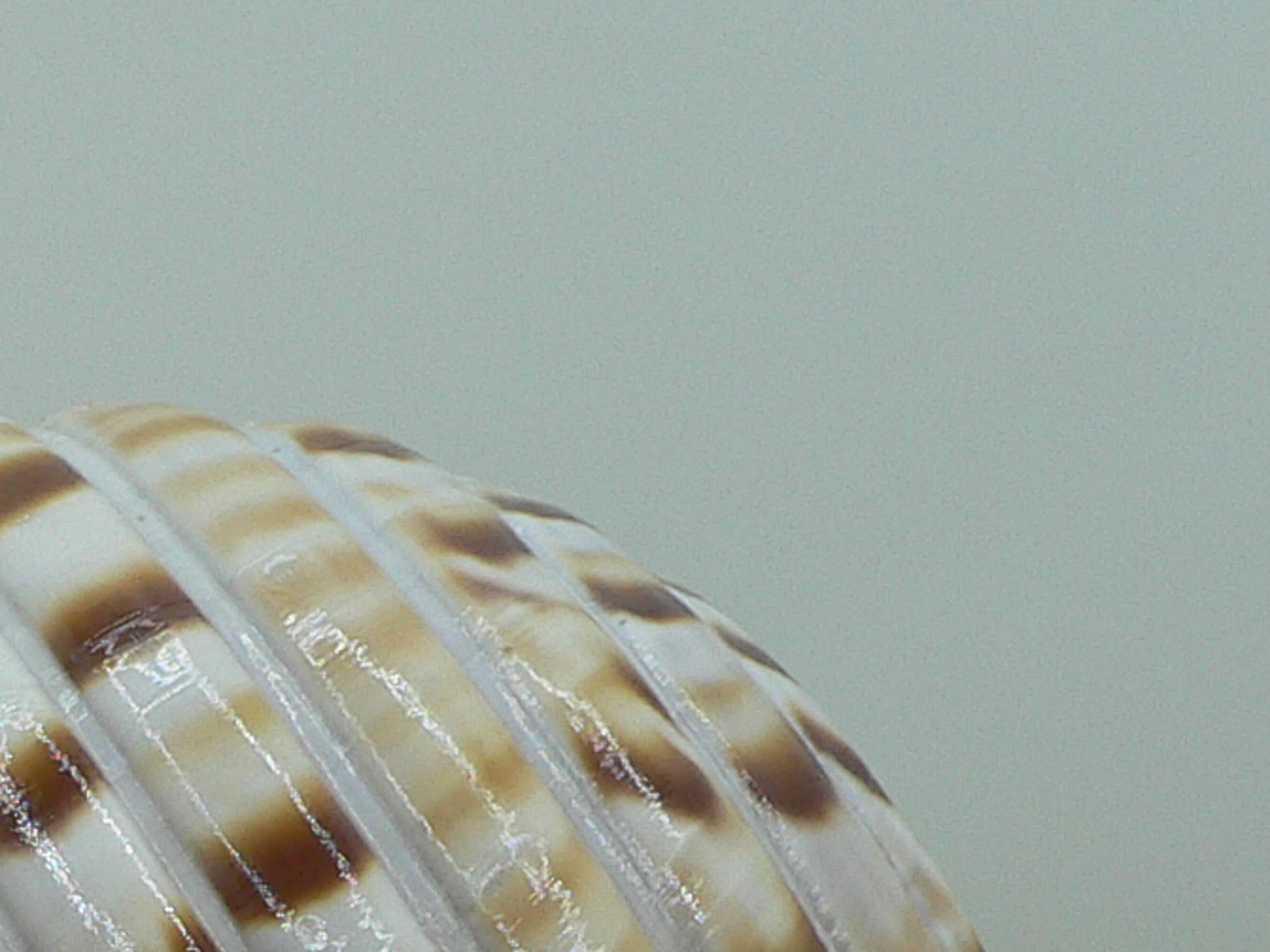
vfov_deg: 13.7
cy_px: 1175
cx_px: 42
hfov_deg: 18.3
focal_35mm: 105
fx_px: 3852
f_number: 2.8
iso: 80
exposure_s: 1/80
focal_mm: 4.6
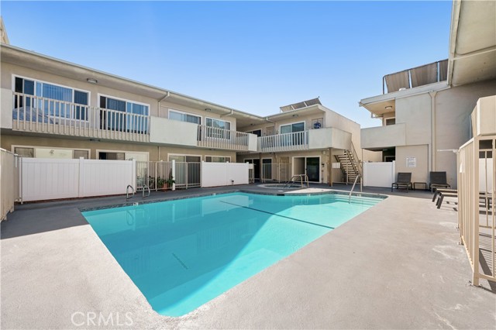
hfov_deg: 104.3
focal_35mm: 14
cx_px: 248
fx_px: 193
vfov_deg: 81.1
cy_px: 165
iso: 100
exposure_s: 1/320
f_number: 9
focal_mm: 14
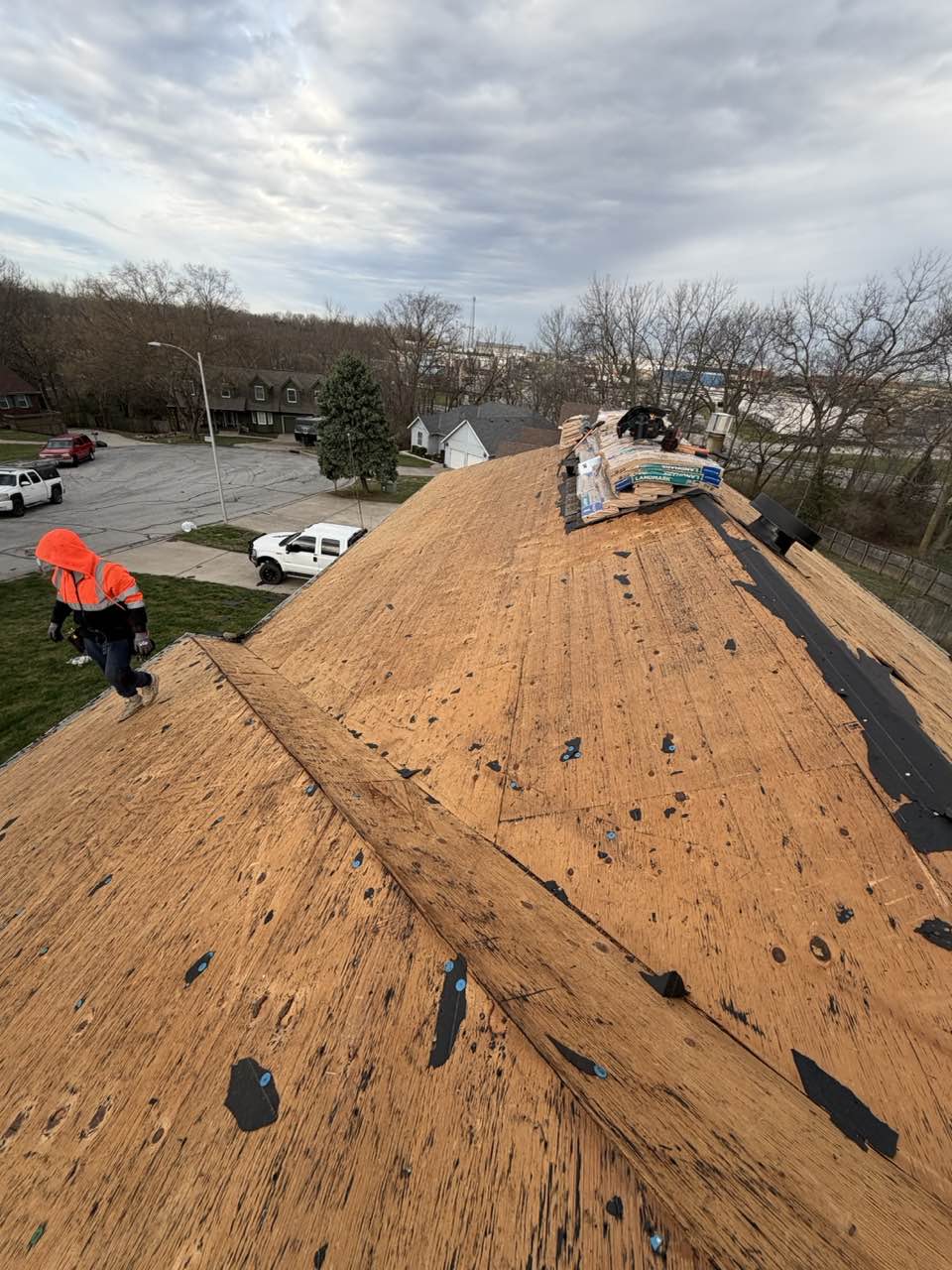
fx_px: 513
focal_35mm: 14
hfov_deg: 85.7
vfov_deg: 102.1
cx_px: 476
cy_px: 635
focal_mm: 2.22
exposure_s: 1/502
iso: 64
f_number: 2.2
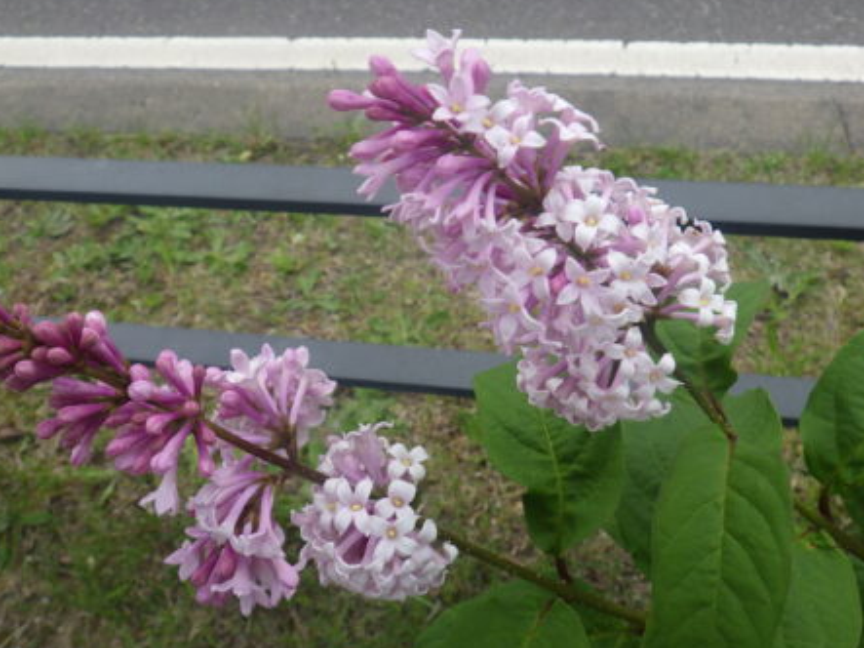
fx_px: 898
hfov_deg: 51.4
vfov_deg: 39.6
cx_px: 420
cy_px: 294
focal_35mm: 36
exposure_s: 1/250
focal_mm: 5
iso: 125
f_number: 4.2
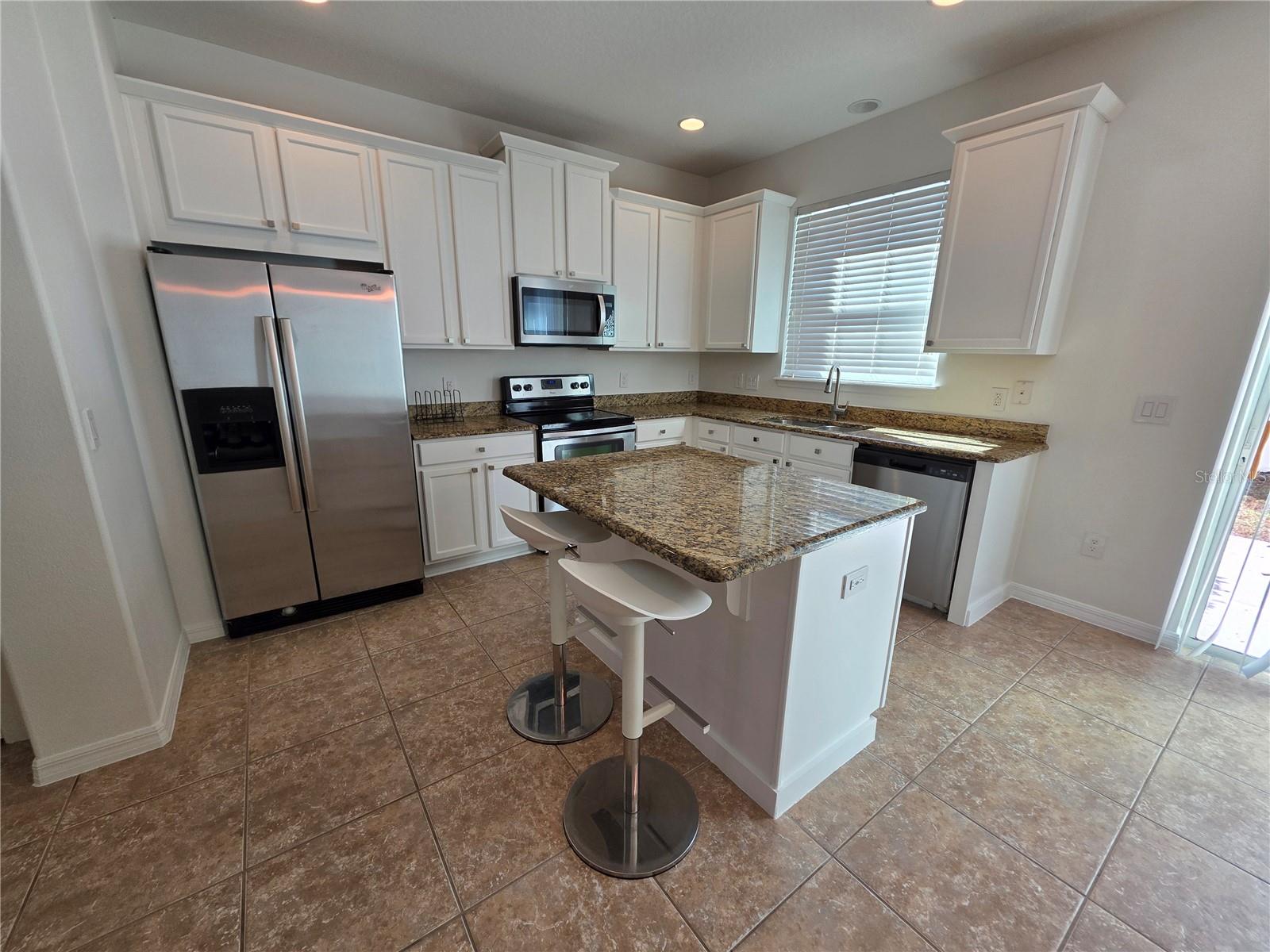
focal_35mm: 13
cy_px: 476
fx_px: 477
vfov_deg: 89.9
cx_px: 635
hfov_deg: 106.2
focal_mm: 2.2
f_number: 1.9
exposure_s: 1/120
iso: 64
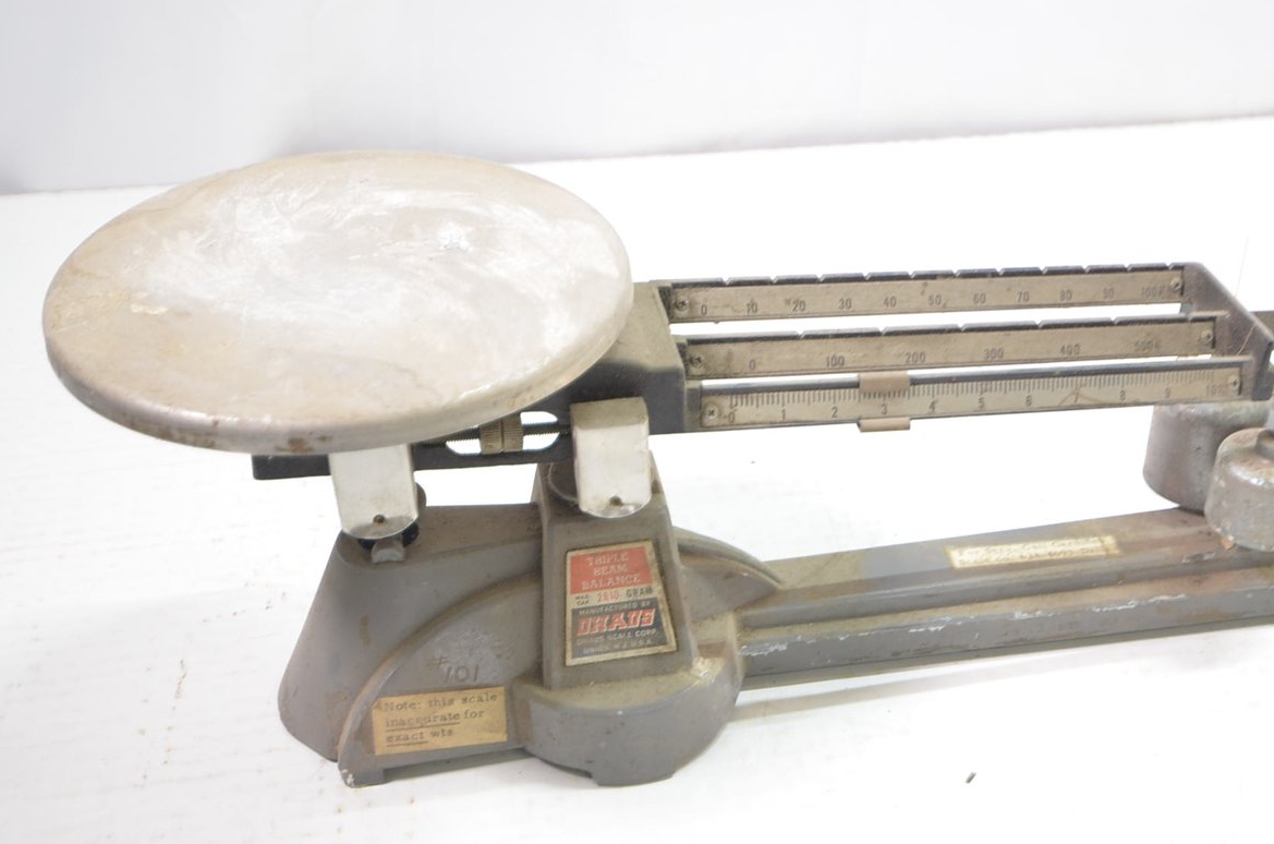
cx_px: 814
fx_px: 1554
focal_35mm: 44
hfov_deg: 44.1
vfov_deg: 30.3
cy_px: 483
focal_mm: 20
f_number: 5
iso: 320
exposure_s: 1/40
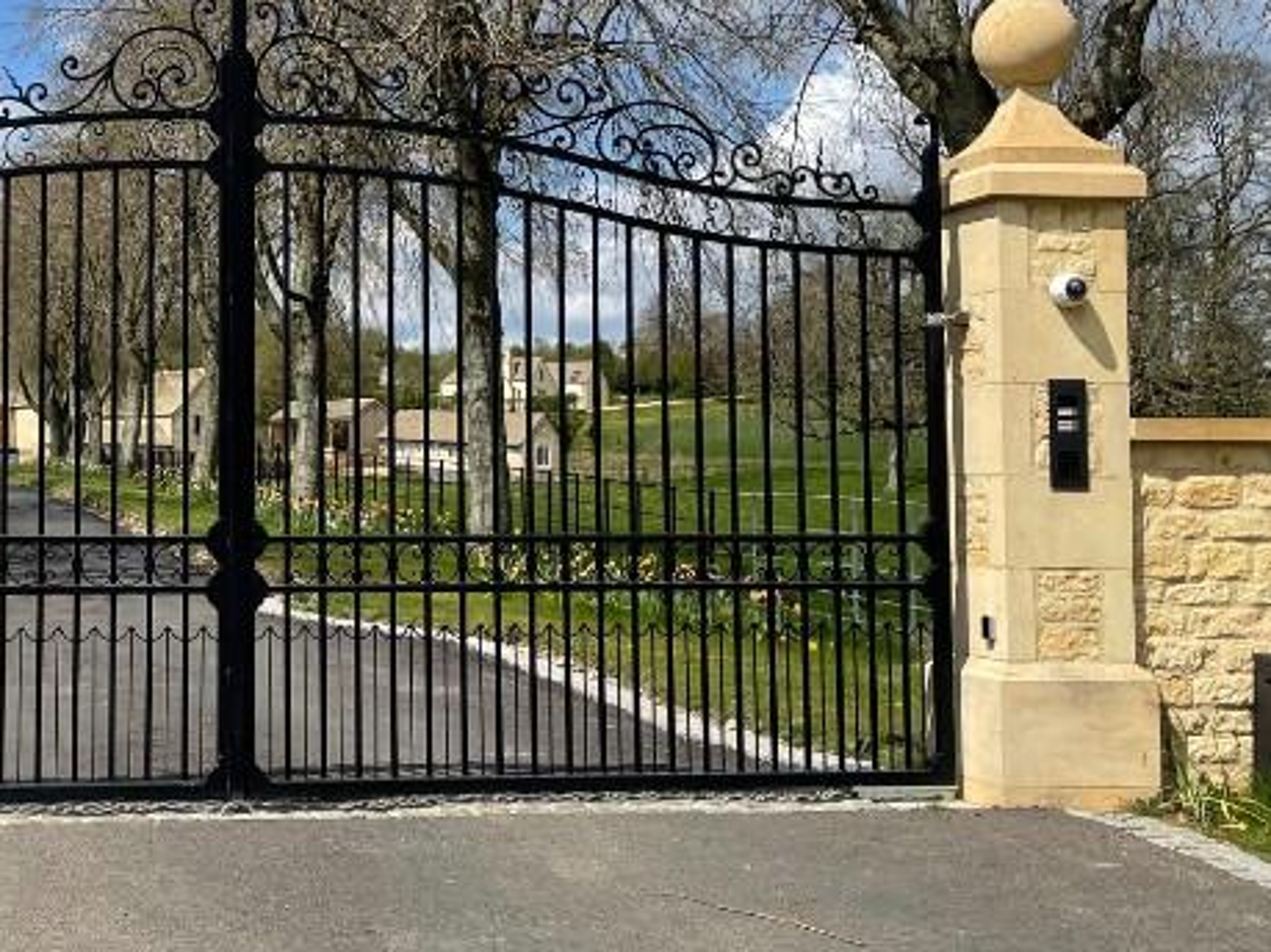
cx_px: 285
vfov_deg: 25.1
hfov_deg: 32.5
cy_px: 354
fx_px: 2129
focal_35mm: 58
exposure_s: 1/4831
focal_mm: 4.2
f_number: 1.6
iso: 32
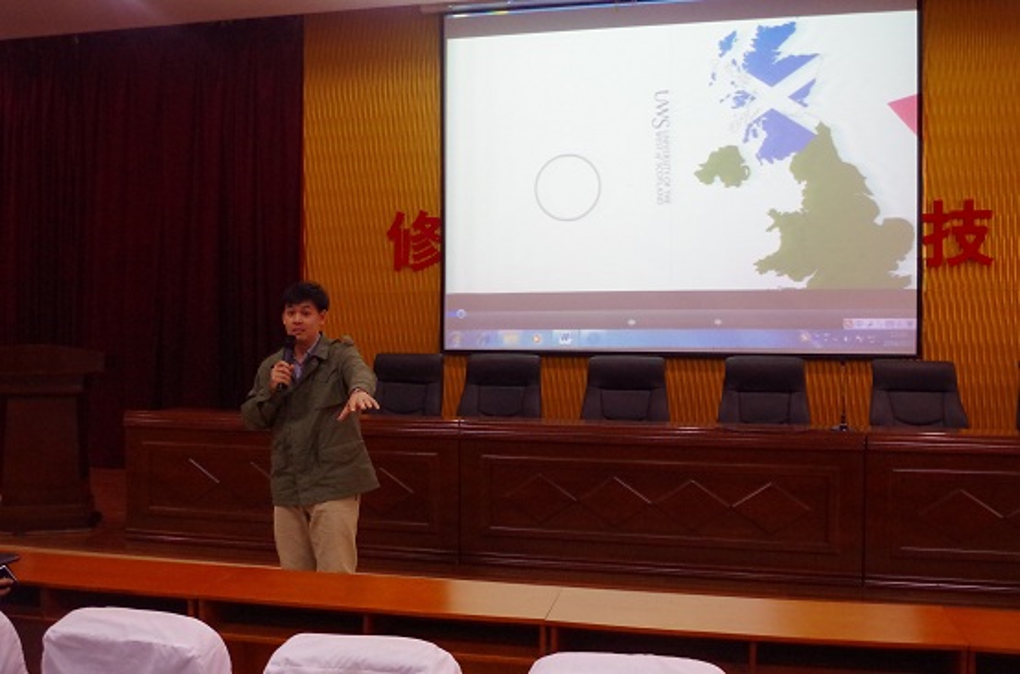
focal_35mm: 34
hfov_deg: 55.9
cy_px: 337
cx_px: 510
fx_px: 961
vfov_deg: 38.7
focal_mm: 23.13
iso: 3200
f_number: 4.5
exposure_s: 1/50
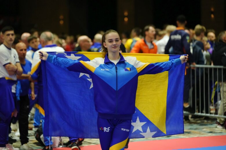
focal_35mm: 125
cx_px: 113
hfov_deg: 16.4
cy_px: 75
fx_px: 785
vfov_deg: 11.0
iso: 8000
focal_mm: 125
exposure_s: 1/1250
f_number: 3.2
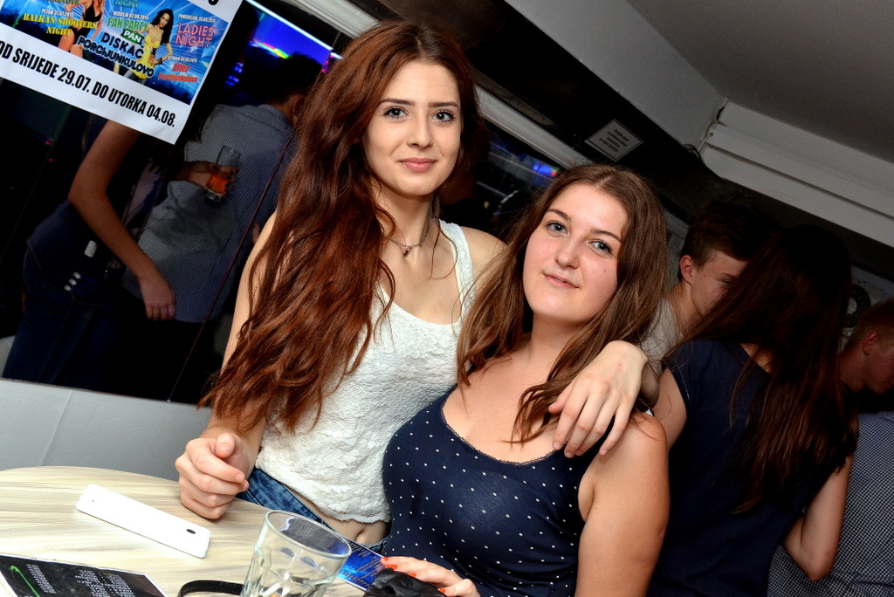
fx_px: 1044
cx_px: 447
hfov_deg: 46.4
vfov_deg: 31.9
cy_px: 298
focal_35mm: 42
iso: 800
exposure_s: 1/6
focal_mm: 28
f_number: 10
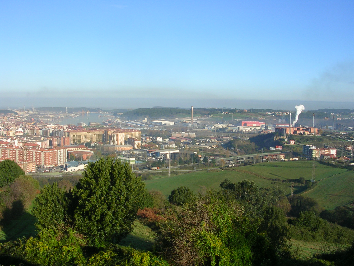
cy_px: 133
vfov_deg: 37.7
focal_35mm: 38
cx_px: 177
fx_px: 389
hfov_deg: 49.0
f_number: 5.6
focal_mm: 5.8
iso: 50
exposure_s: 1/270
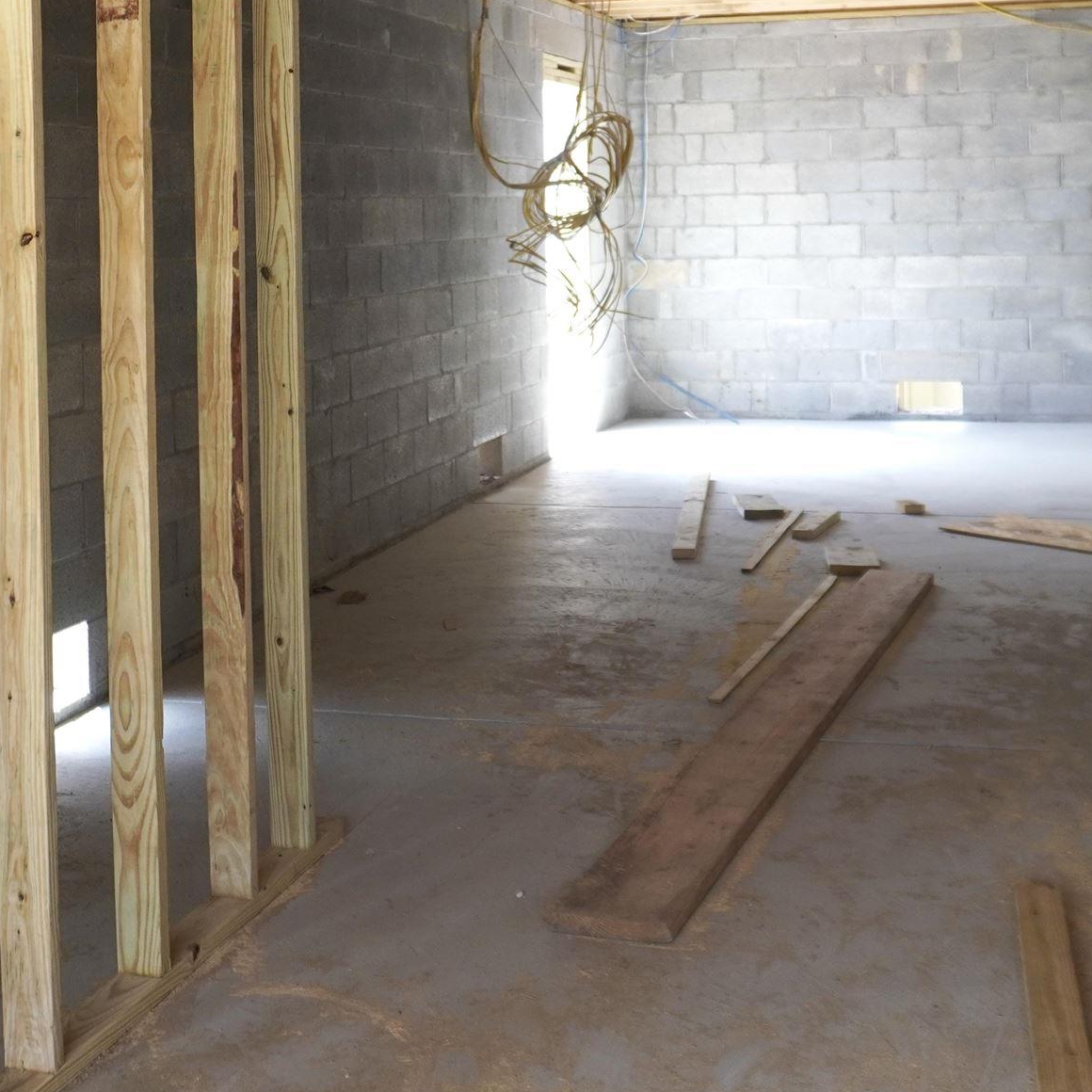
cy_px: 238
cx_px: 426
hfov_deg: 31.5
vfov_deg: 30.9
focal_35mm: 54
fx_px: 1927
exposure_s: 1/160
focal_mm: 16
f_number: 4
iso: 250
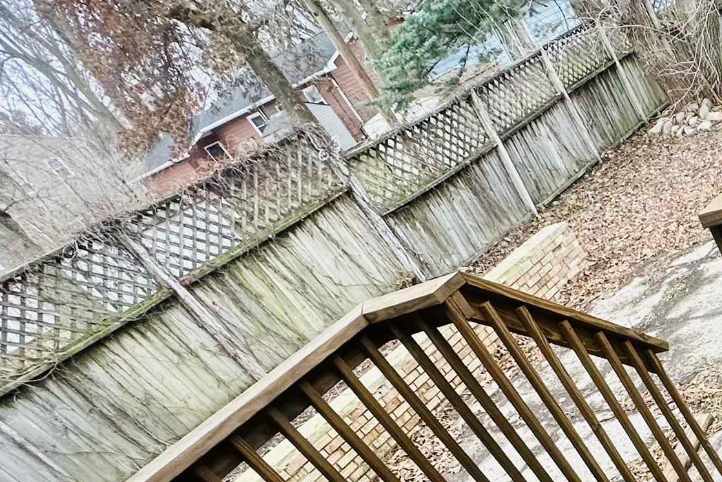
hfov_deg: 37.5
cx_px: 854
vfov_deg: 30.4
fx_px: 802
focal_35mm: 40
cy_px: 509
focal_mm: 2.22
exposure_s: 1/60
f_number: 2.2
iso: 160
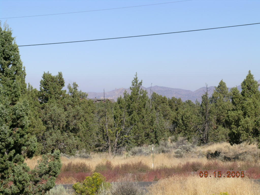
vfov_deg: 12.8
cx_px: 130
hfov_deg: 17.0
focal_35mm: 116
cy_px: 98
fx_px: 871
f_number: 7.3
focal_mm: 24
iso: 50
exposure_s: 1/157
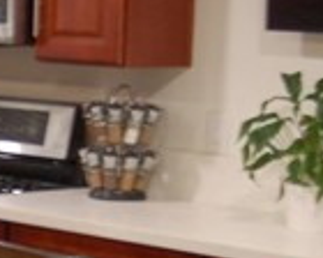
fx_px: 1721
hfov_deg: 10.0
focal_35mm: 180
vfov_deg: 8.6
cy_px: 229
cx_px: -293
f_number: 3.3
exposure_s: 1/20
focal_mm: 28
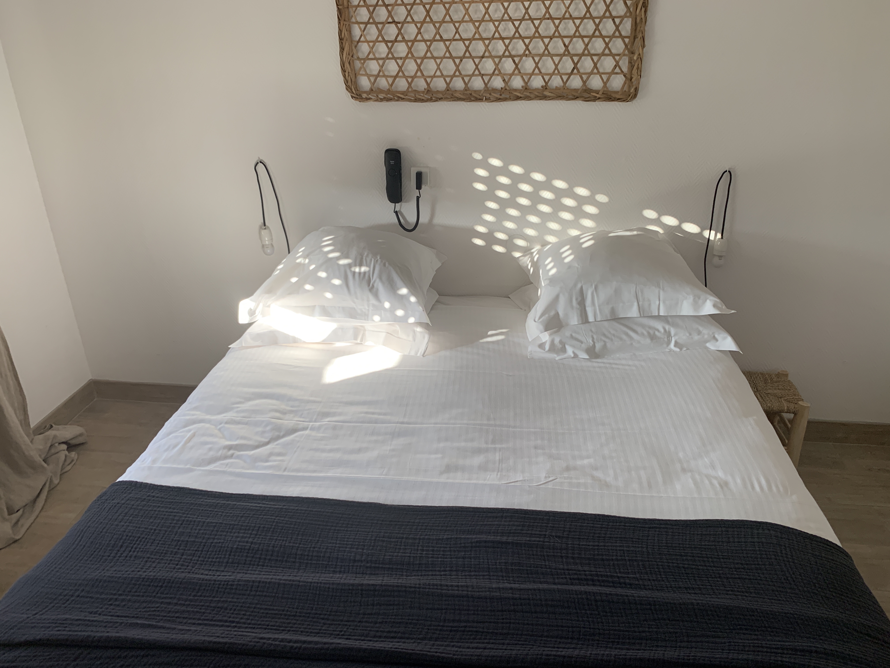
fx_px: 668
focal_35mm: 26
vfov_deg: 53.1
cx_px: 445
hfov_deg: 67.3
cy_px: 334
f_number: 1.8
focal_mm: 4.25
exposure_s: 1/96
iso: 100
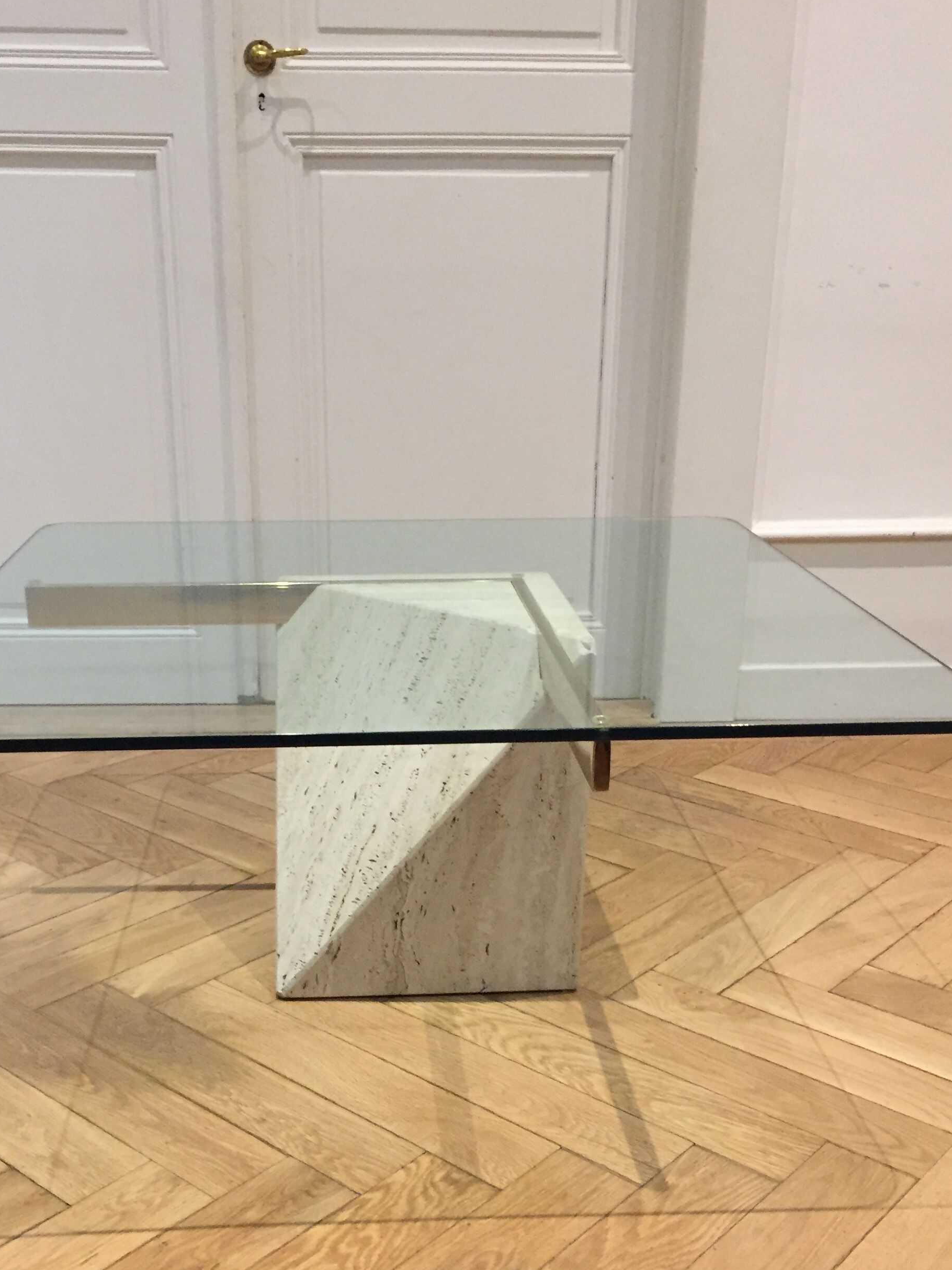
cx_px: 426
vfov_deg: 47.4
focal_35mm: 39
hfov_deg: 36.8
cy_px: 807
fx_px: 1430
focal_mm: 4.15
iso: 250
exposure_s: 1/33
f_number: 2.2
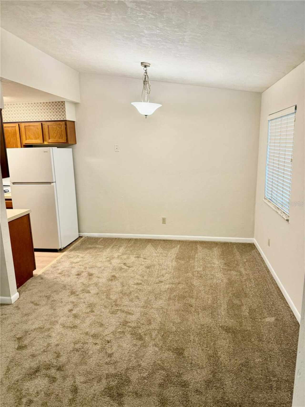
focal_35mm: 24
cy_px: 204
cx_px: 152
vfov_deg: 71.6
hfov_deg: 56.8
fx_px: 282
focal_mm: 6.76
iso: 200
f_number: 1.78
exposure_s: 1/60
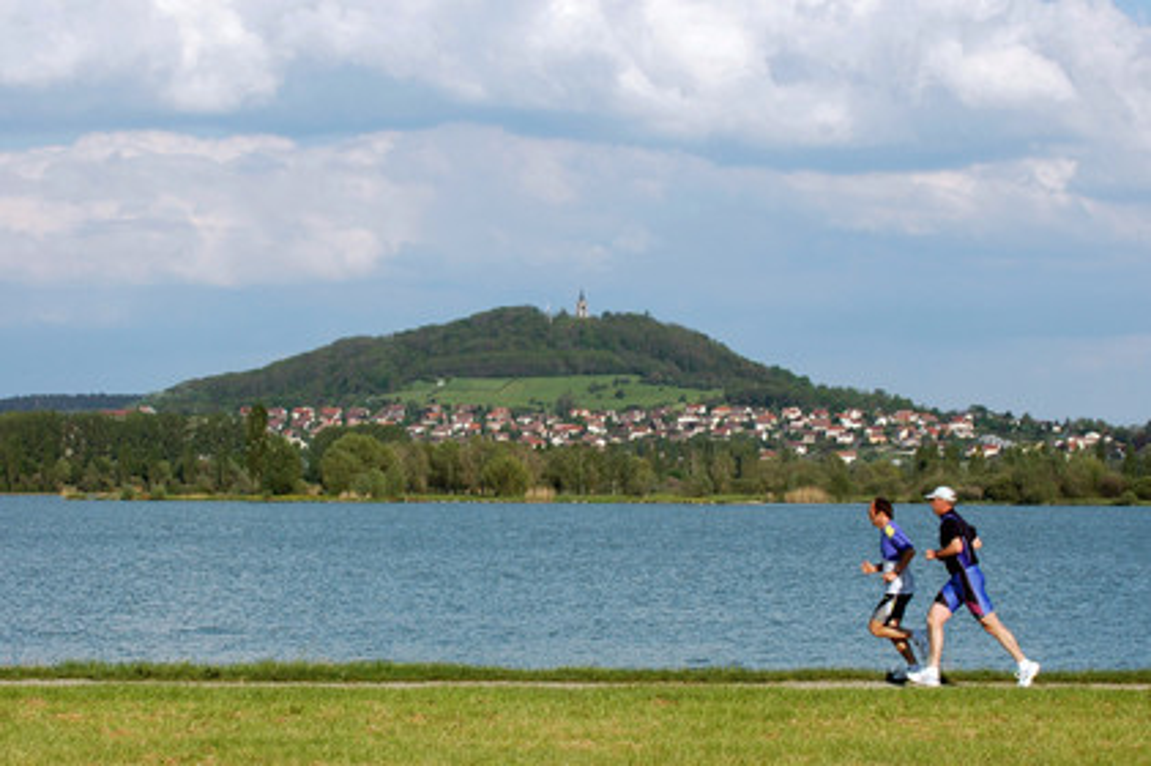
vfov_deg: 11.7
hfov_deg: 17.5
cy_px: 383
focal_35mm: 117
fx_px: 3738
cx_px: 576
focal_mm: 78
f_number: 11
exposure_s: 1/320
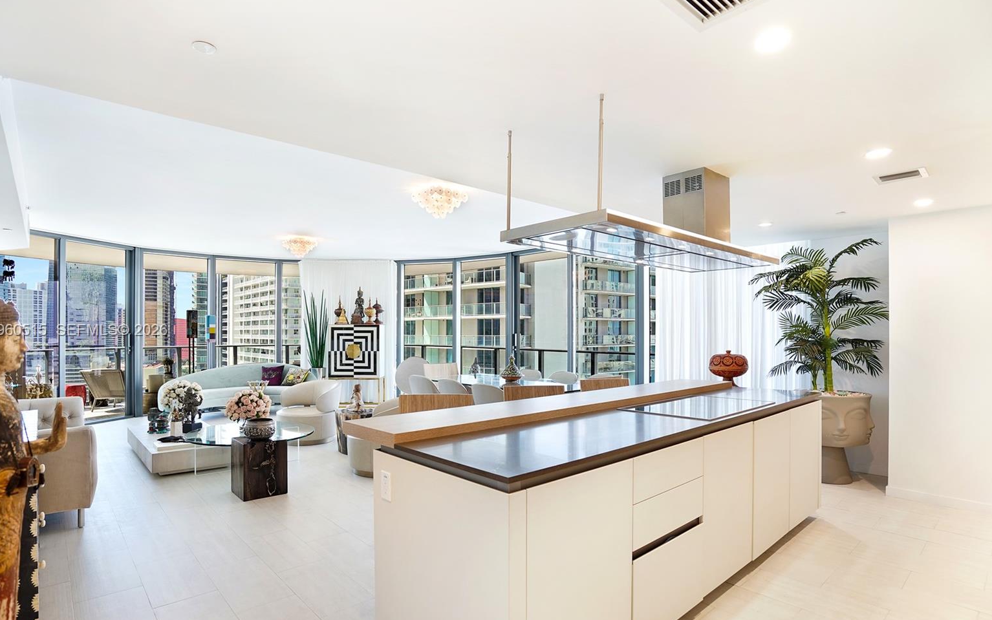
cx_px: 484
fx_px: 460
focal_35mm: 17
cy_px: 331
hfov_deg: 94.3
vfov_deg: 67.9
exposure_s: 1/125
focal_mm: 16
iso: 400
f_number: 4.5
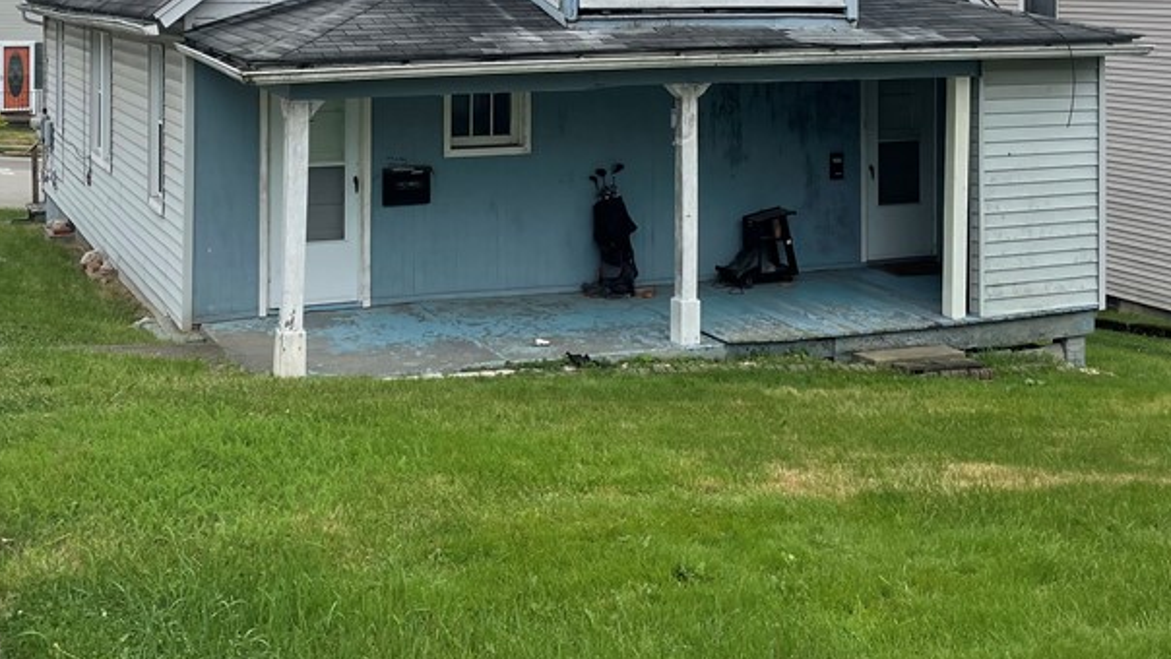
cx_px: 527
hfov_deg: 42.8
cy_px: 19
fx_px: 1491
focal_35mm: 48
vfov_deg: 24.0
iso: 32
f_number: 1.6
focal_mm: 4.2
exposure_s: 1/1984
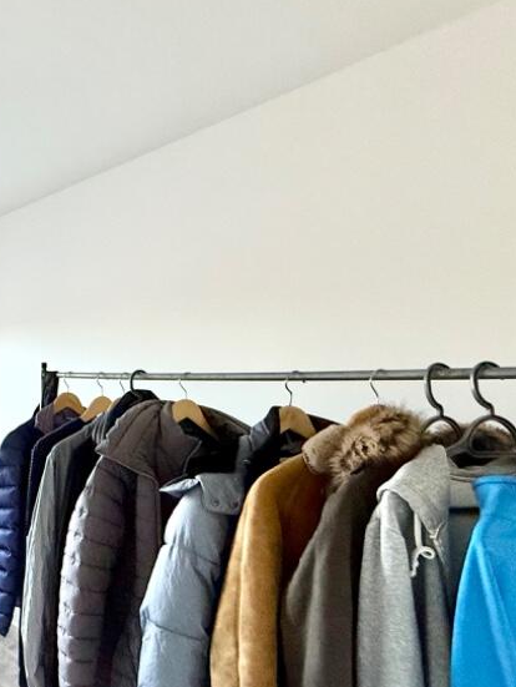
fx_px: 516
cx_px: -39
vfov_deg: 67.0
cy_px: 387
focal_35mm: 26
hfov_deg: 42.8
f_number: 2.2
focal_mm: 2.22
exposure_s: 1/99
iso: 320
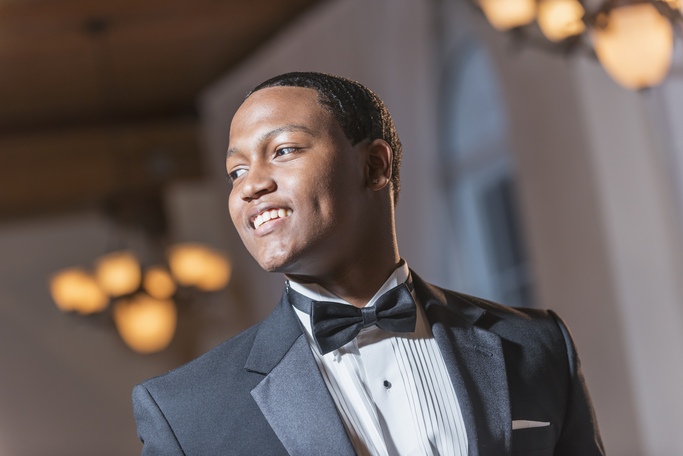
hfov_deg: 14.6
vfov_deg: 9.8
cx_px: 342
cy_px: 228
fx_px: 2657
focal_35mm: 140
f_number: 3.5
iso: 250
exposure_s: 1/200
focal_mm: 140
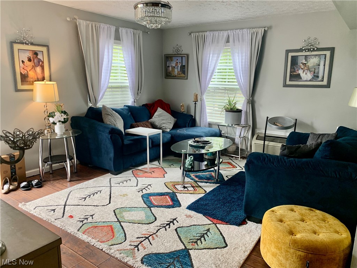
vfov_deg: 53.1
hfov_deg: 67.3
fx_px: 268
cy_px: 134
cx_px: 178
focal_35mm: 26
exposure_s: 1/107
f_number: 1.8
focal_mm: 4.25
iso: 100
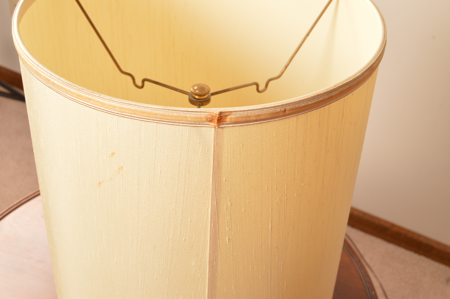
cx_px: 225
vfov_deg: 28.9
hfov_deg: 42.4
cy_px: 150
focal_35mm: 46
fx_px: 581
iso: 200
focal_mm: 31
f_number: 8
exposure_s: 1/125
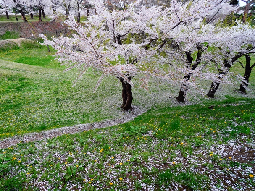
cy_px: 104
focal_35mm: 19
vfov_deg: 68.5
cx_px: 93
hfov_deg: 82.8
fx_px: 140
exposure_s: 1/60
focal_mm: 10
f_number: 6.3
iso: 100
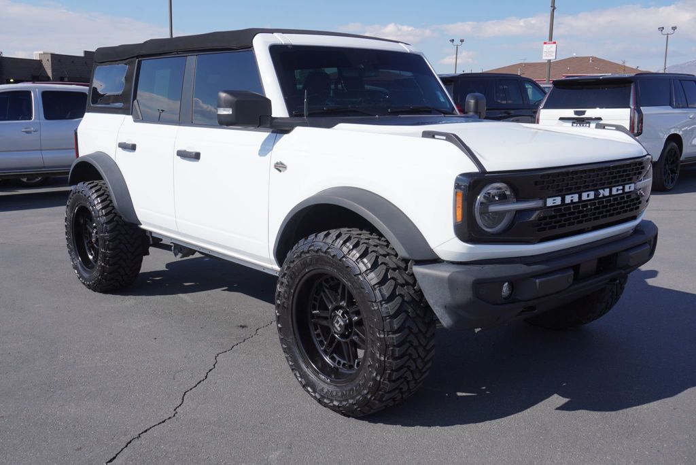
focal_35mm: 34
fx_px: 667
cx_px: 348
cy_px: 232
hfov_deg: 55.1
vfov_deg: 38.4
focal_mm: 23
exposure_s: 1/320
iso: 100
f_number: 8
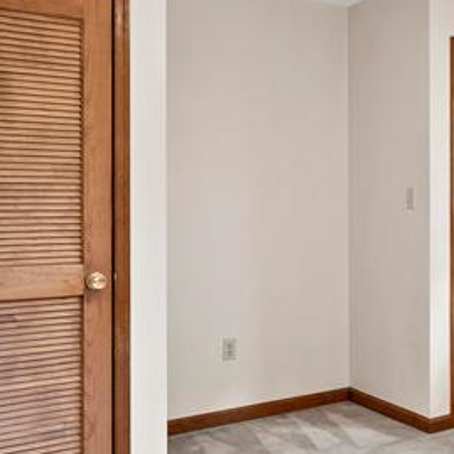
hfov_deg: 32.5
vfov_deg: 35.4
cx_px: 454
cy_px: 218
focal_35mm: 48
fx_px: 712
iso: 320
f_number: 9
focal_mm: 14
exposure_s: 1/1.25
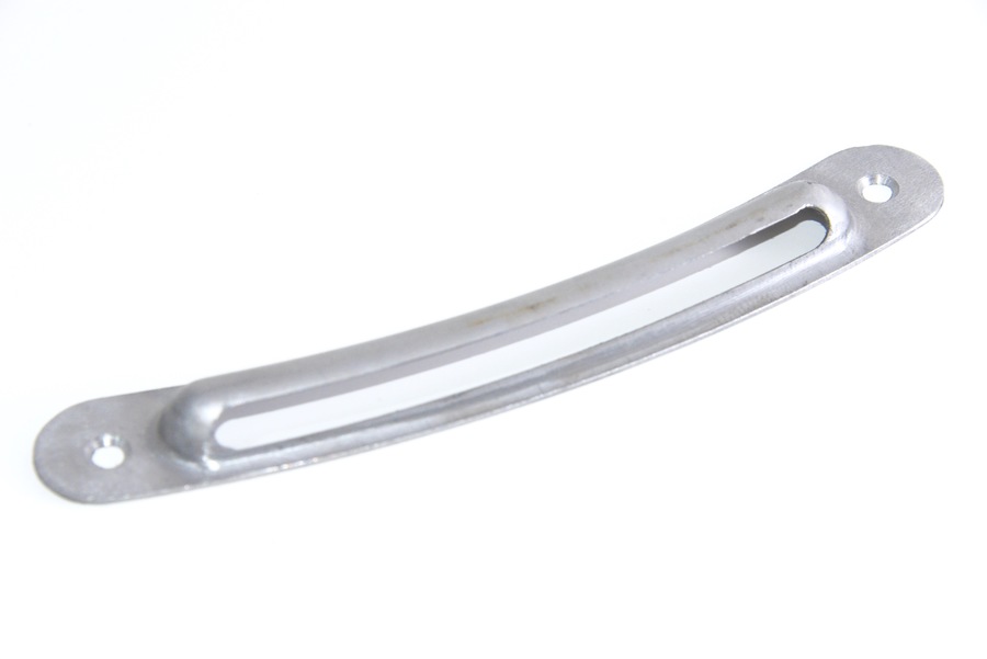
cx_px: 494
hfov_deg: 12.1
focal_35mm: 170
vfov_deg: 8.1
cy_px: 330
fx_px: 4663
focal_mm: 170
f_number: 11
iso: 1600
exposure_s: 1/250
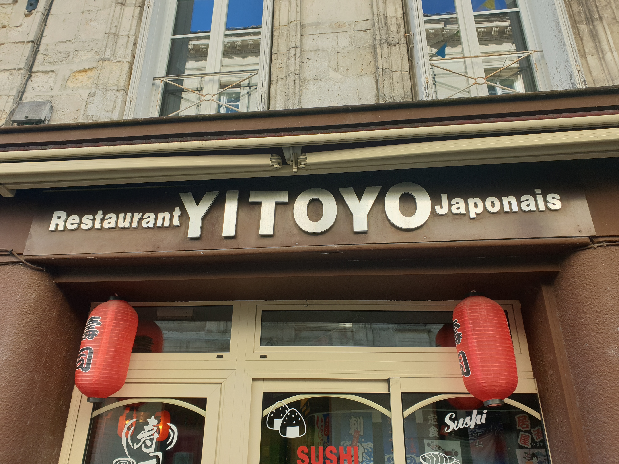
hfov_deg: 67.3
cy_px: 232
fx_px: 465
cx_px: 310
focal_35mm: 26
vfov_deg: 53.1
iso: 50
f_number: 2.4
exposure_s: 1/144
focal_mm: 4.3
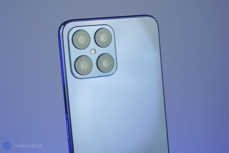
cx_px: 114
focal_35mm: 50
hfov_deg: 39.6
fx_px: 318
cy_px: 76
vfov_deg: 27.0
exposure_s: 1/160
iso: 640
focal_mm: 50
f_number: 6.3
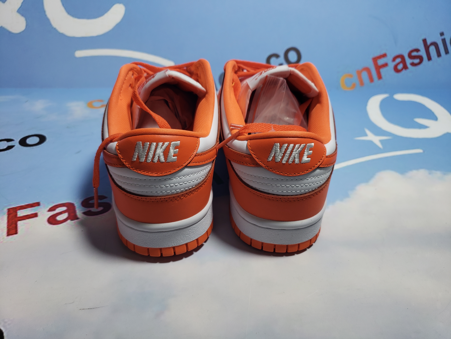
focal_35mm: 26
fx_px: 339
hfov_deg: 67.3
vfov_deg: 53.1
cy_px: 170
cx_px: 226
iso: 50
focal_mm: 4.3
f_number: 1.5
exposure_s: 1/497
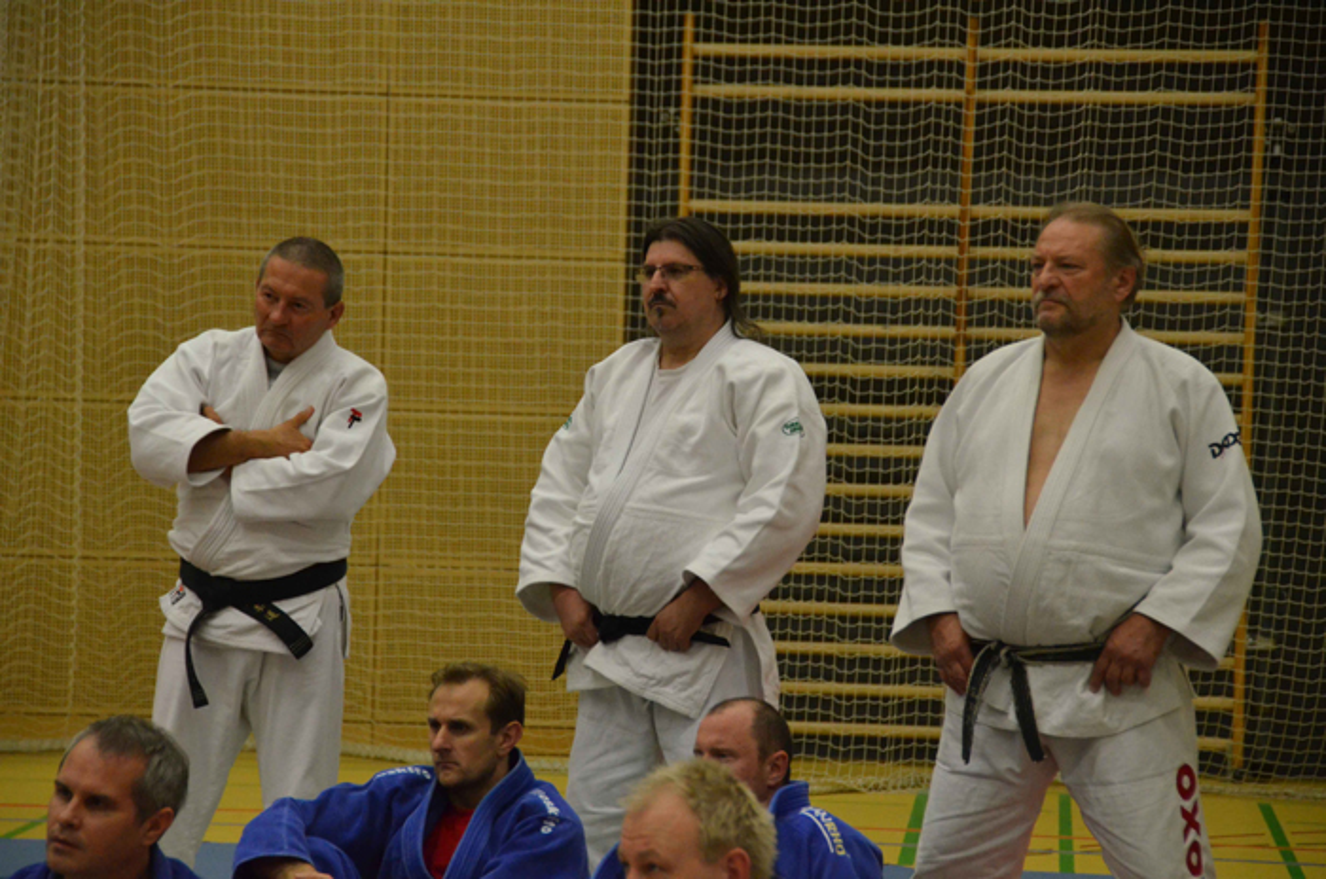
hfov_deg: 13.1
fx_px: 5791
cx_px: 663
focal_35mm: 158
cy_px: 440
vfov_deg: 8.7
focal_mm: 105
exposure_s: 1/400
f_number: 5.3
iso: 3200
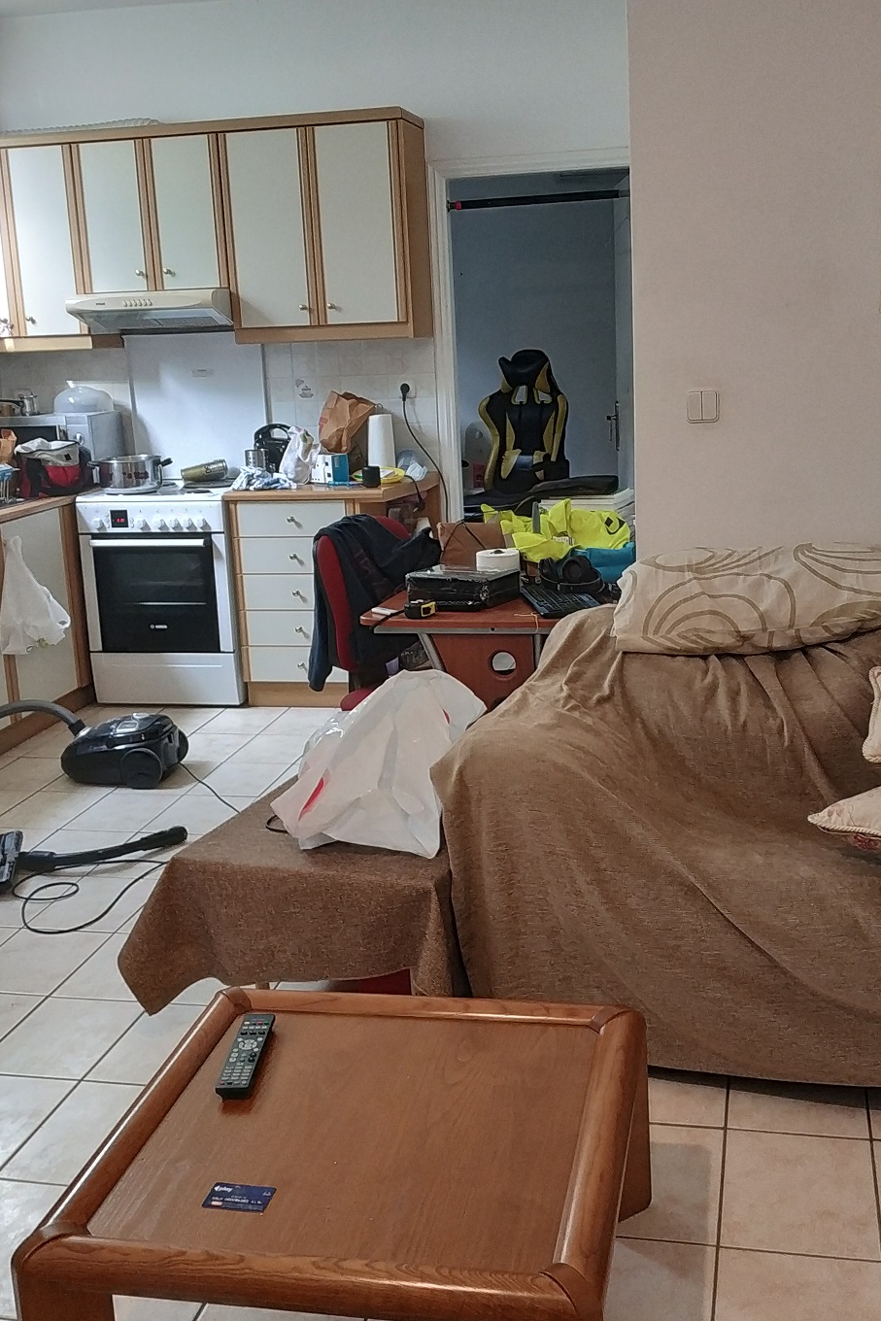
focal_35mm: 37
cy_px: 615
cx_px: 480
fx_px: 1358
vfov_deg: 51.8
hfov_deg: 35.9
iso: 250
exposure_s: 1/25
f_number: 1.9
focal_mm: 3.94
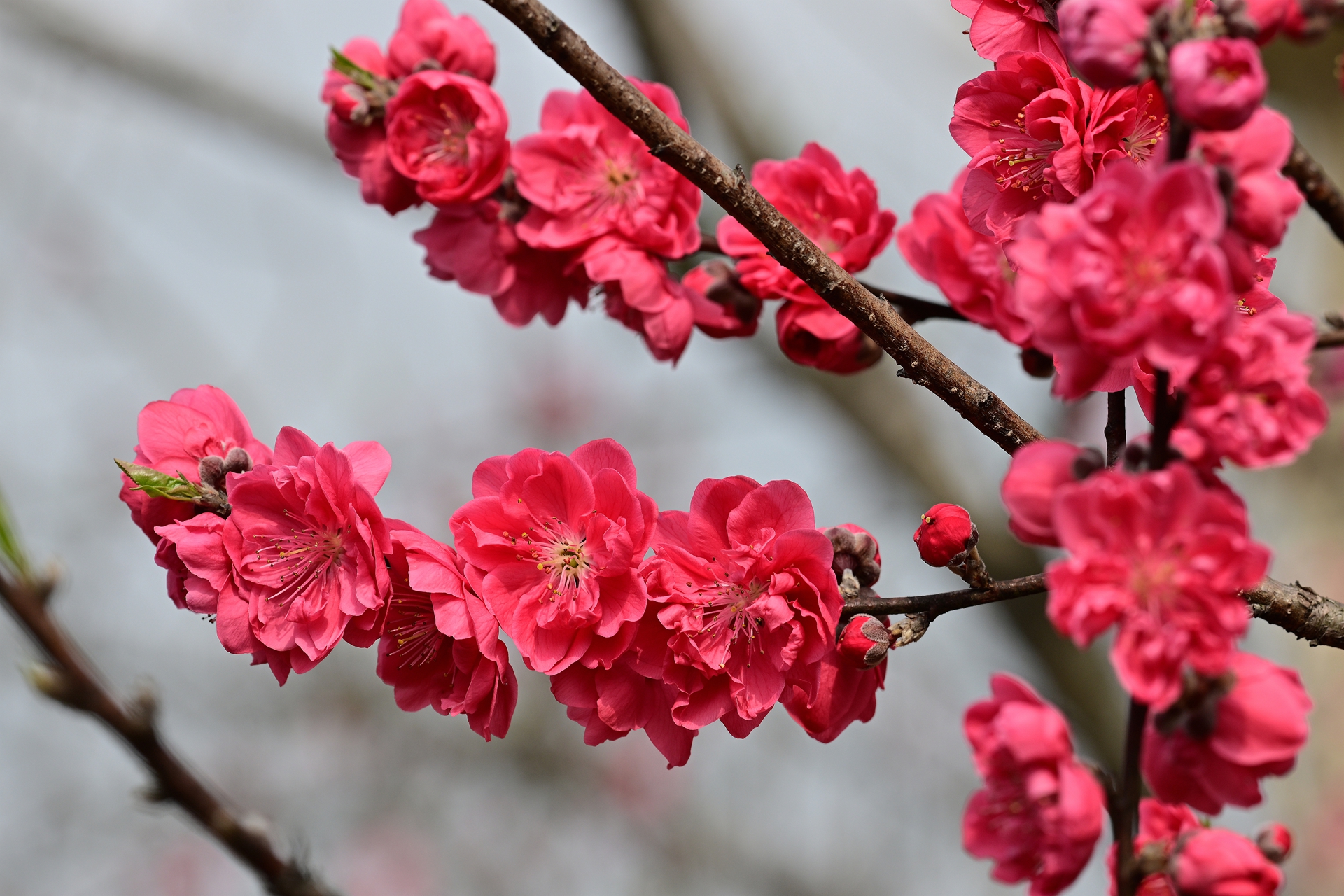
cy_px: 448
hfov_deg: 13.7
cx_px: 672
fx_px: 5600
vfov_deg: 9.1
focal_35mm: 150
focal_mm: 150
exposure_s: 1/400
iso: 100
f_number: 8
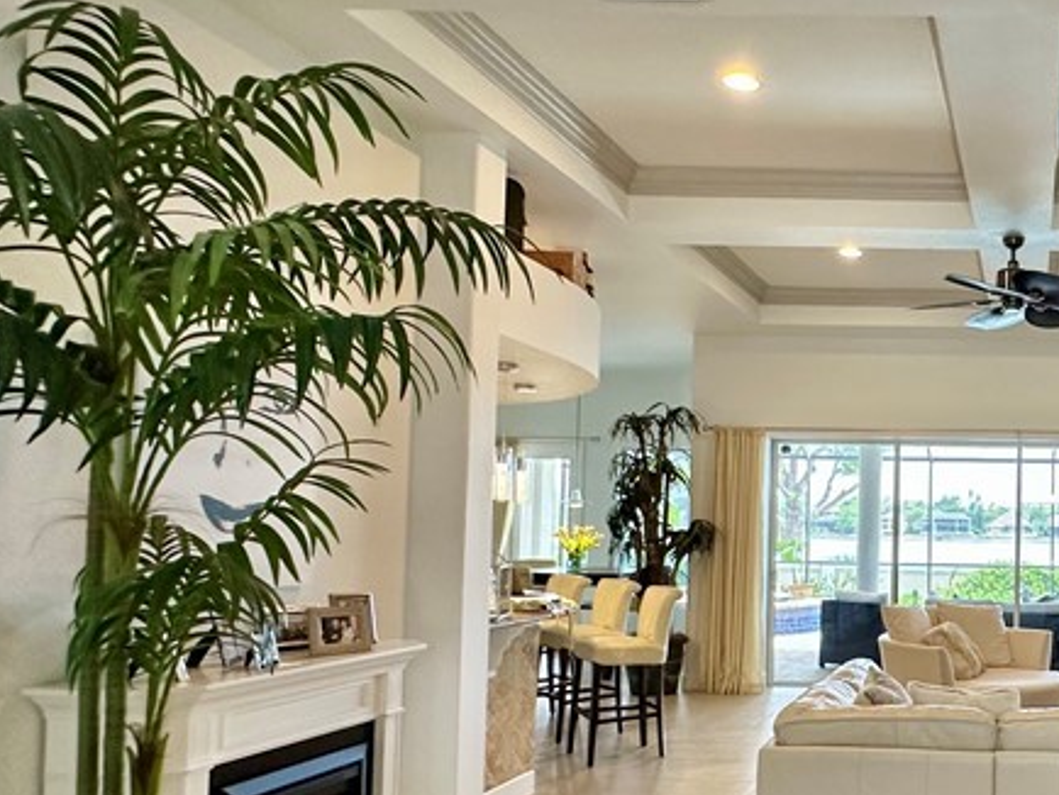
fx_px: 1010
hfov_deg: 47.8
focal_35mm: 33
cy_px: 500
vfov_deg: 42.6
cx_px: 1008
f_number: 2.2
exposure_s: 1/120
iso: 200
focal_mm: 2.22
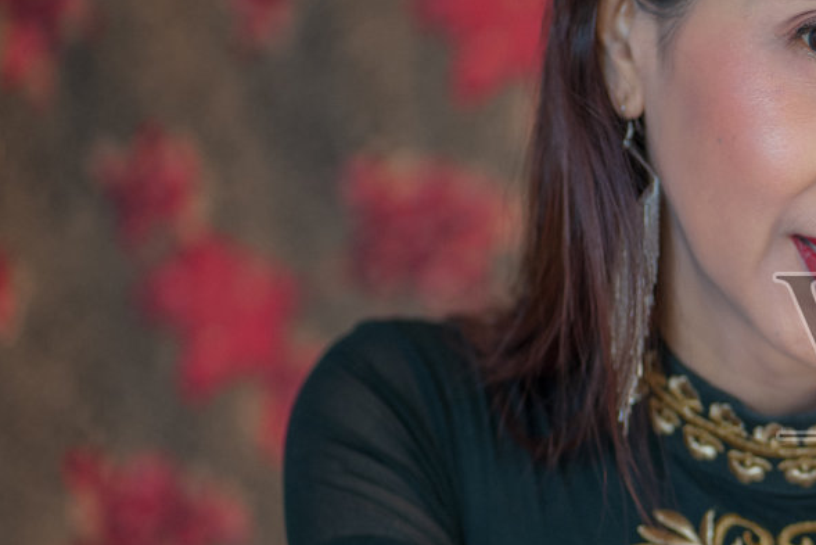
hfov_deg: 8.8
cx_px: 1007
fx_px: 5237
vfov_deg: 5.9
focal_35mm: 231
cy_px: 368
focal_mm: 85
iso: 200
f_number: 1.8
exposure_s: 1/25
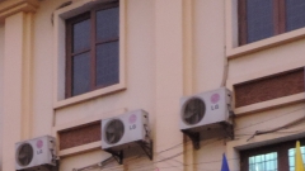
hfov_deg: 24.2
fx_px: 704
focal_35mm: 87
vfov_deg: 12.7
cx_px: 71
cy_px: 301
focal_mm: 4.3
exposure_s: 1/8
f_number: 3
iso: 640
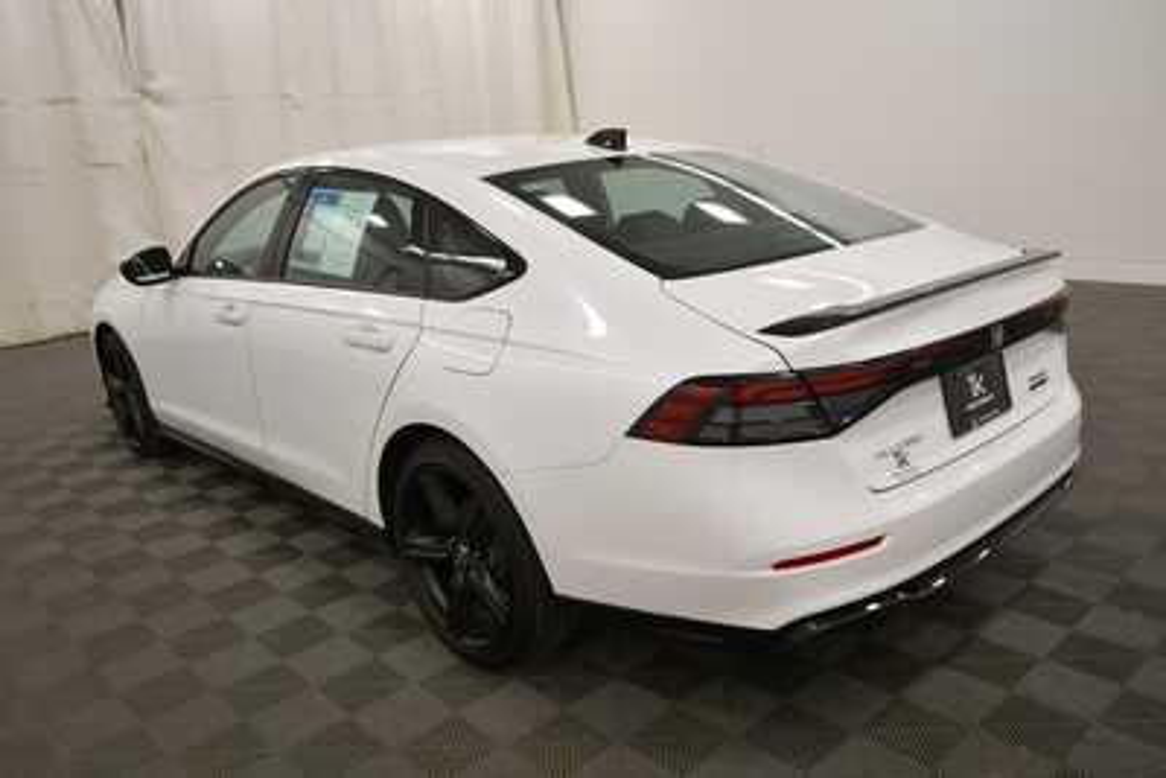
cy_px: 389
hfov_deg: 65.5
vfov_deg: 46.4
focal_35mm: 28
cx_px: 583
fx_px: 907
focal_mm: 19
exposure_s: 1/250
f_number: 5.6
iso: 720
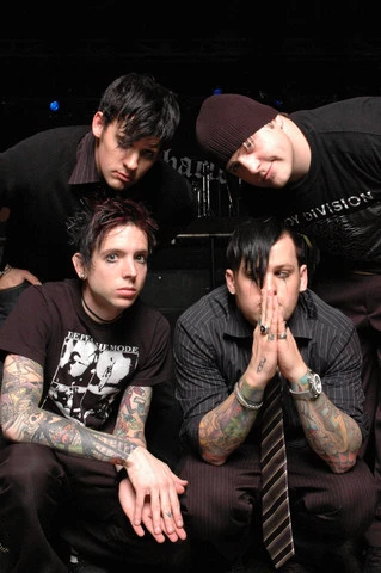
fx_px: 692
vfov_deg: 45.0
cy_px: 286
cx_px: 190
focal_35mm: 44
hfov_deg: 30.8
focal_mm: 29
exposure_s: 1/125
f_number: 13
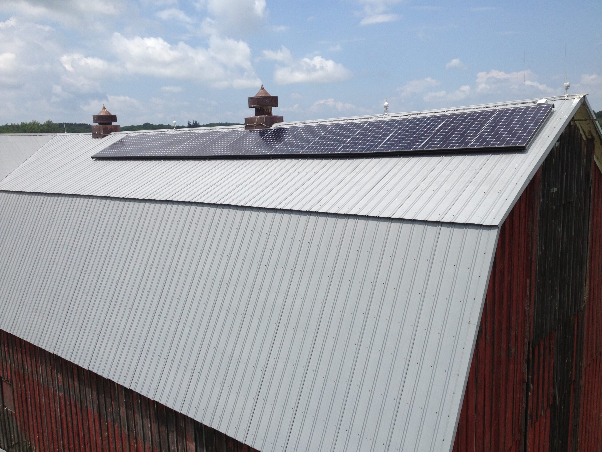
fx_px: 609
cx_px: 301
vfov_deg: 40.7
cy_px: 226
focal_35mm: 35
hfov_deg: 52.6
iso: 50
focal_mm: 4.28
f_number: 2.4
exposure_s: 1/2632
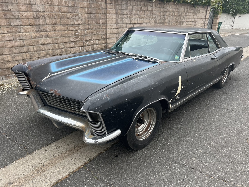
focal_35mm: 26
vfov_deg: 53.1
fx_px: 187
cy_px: 94
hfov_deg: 67.3
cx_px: 124
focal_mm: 5.7
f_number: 1.5
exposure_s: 1/982
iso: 50
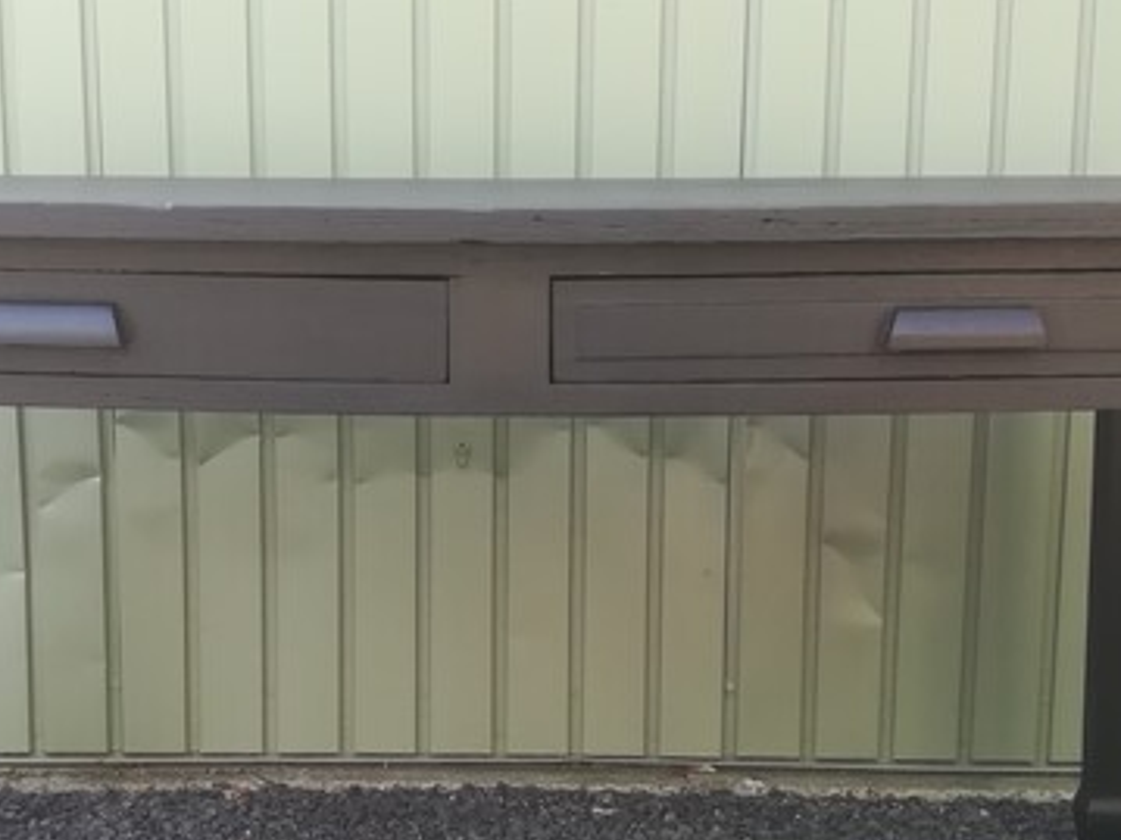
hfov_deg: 33.2
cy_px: 581
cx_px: 500
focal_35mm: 58
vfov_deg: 25.0
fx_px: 1878
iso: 80
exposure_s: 1/100
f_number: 2.2
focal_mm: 3.83
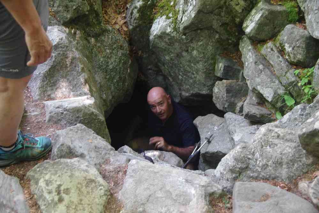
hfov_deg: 40.3
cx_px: 160
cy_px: 106
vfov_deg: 27.5
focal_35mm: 49
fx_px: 434
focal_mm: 32.5
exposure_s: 1/25
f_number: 4
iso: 3200
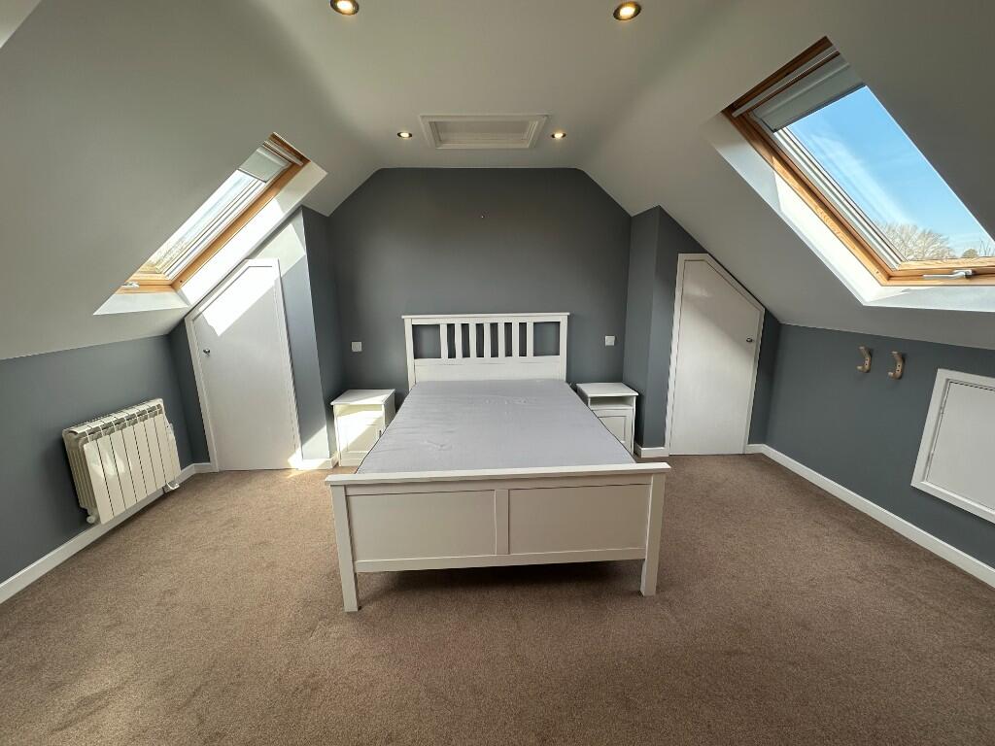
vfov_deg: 85.7
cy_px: 373
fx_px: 402
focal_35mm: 14
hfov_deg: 102.1
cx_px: 498
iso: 40
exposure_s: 1/113
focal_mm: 2.22
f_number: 2.2
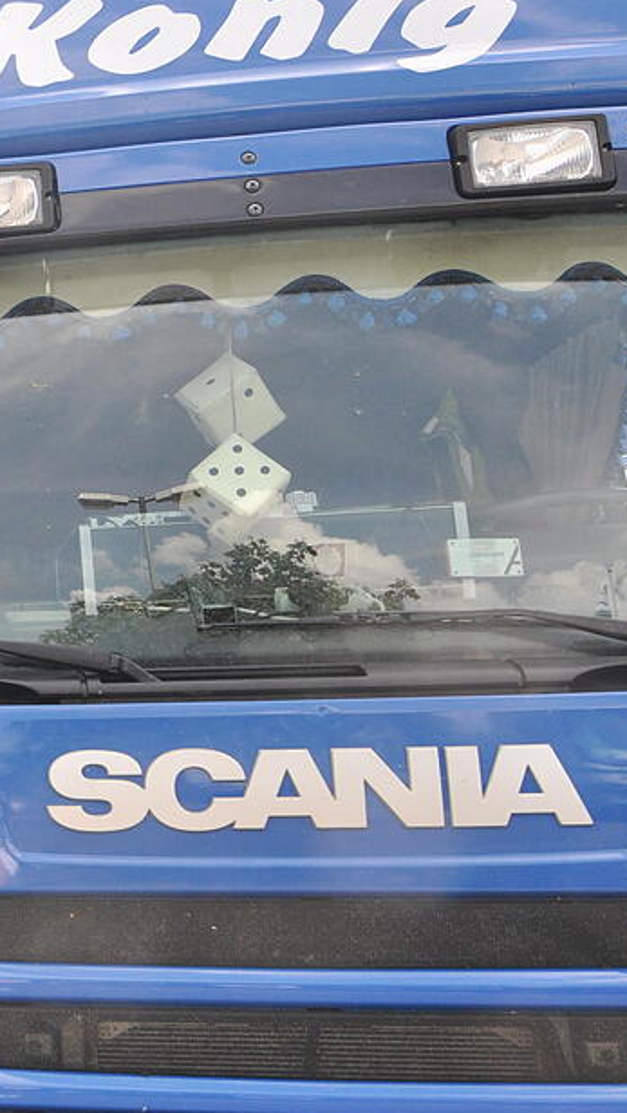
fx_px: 1299
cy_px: 586
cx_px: -342
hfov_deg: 22.0
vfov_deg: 46.4
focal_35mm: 44
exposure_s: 1/320
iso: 500
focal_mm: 16
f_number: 9
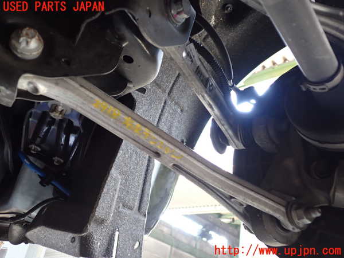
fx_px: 318
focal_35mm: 32
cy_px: 129
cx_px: 172
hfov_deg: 56.8
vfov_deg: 44.2
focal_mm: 5.79
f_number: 2.4
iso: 320
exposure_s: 1/30
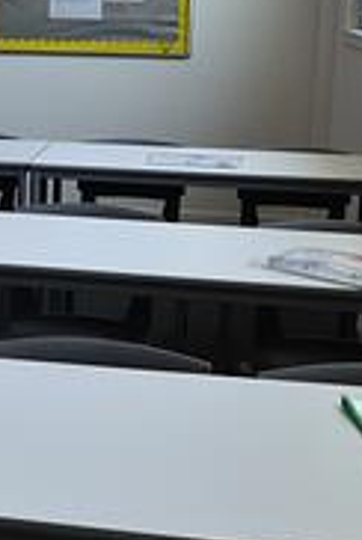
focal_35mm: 74
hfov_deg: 17.3
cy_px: 239
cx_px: -113
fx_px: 1112
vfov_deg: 27.3
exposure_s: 1/60
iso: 500
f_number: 8
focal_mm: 18
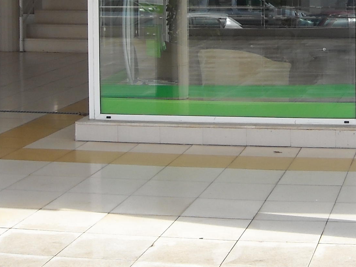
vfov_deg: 14.5
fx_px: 1008
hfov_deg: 19.8
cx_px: 298
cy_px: -70
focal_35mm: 98
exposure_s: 1/458
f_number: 2.8
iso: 64
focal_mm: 5.7
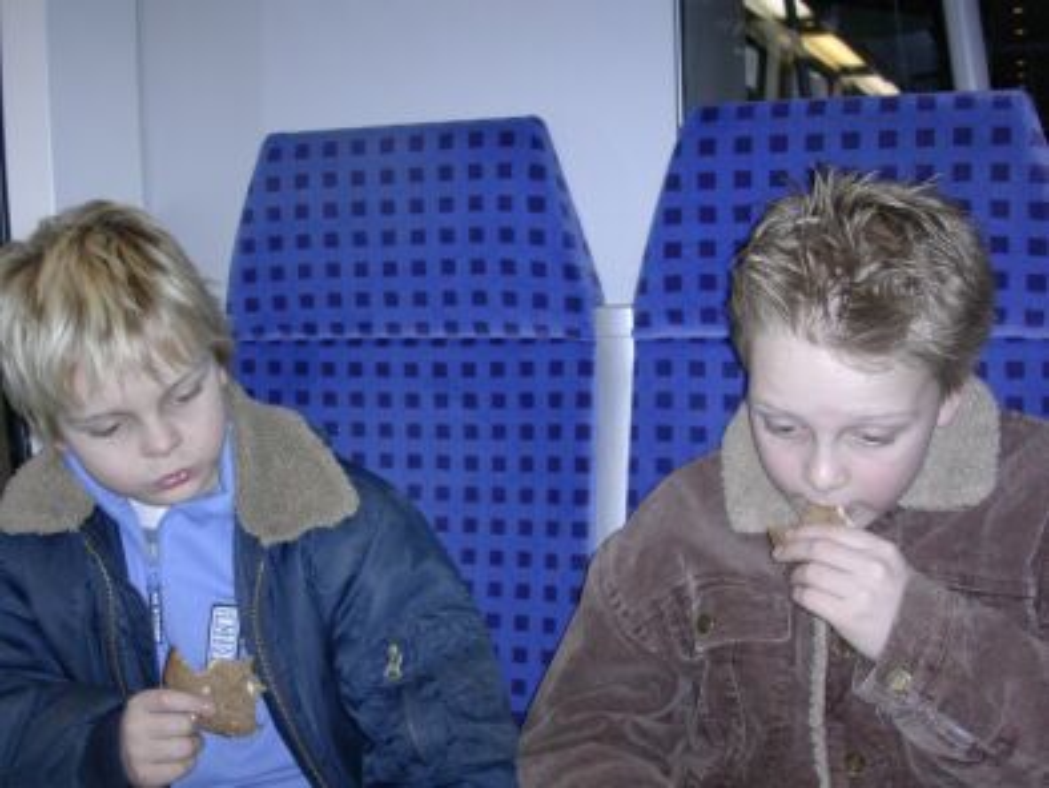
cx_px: 524
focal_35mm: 45
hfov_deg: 42.1
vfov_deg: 32.2
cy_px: 394
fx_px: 1365
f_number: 2.9
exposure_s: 1/64
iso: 70
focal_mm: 6.7
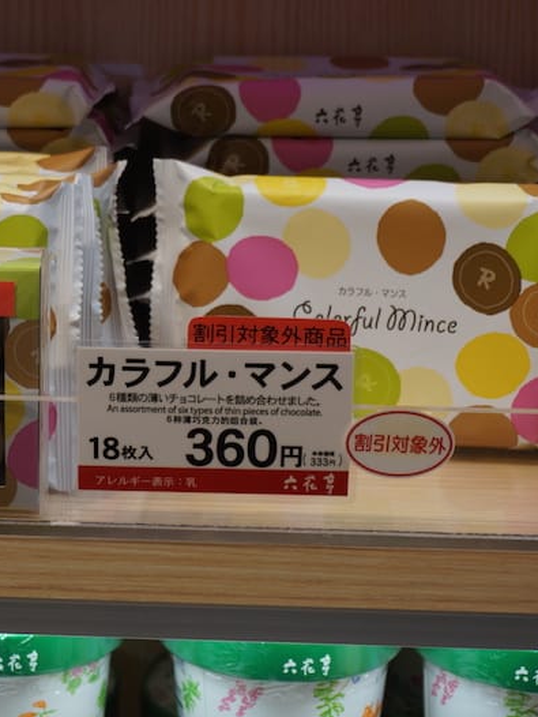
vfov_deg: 21.3
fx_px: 1905
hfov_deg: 16.0
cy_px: 361
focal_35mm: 92
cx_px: 105
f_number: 5.6
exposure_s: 1/80
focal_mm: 42
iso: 125
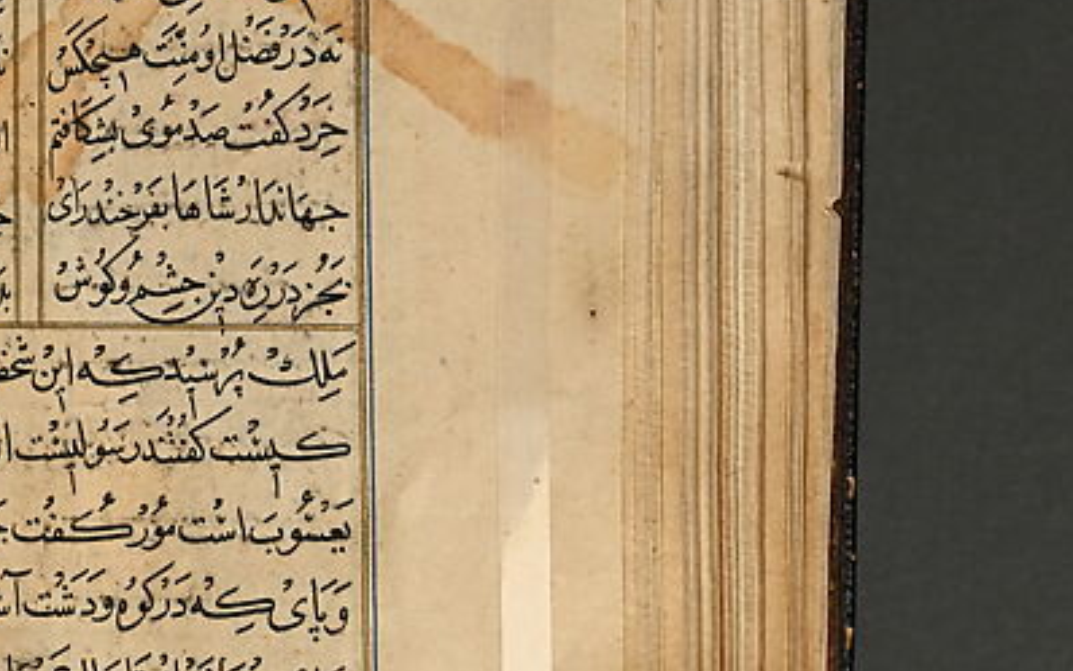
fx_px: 5119
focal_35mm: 175
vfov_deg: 7.5
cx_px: -102
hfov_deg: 11.8
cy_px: 434
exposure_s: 1/30
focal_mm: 57
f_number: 13
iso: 250
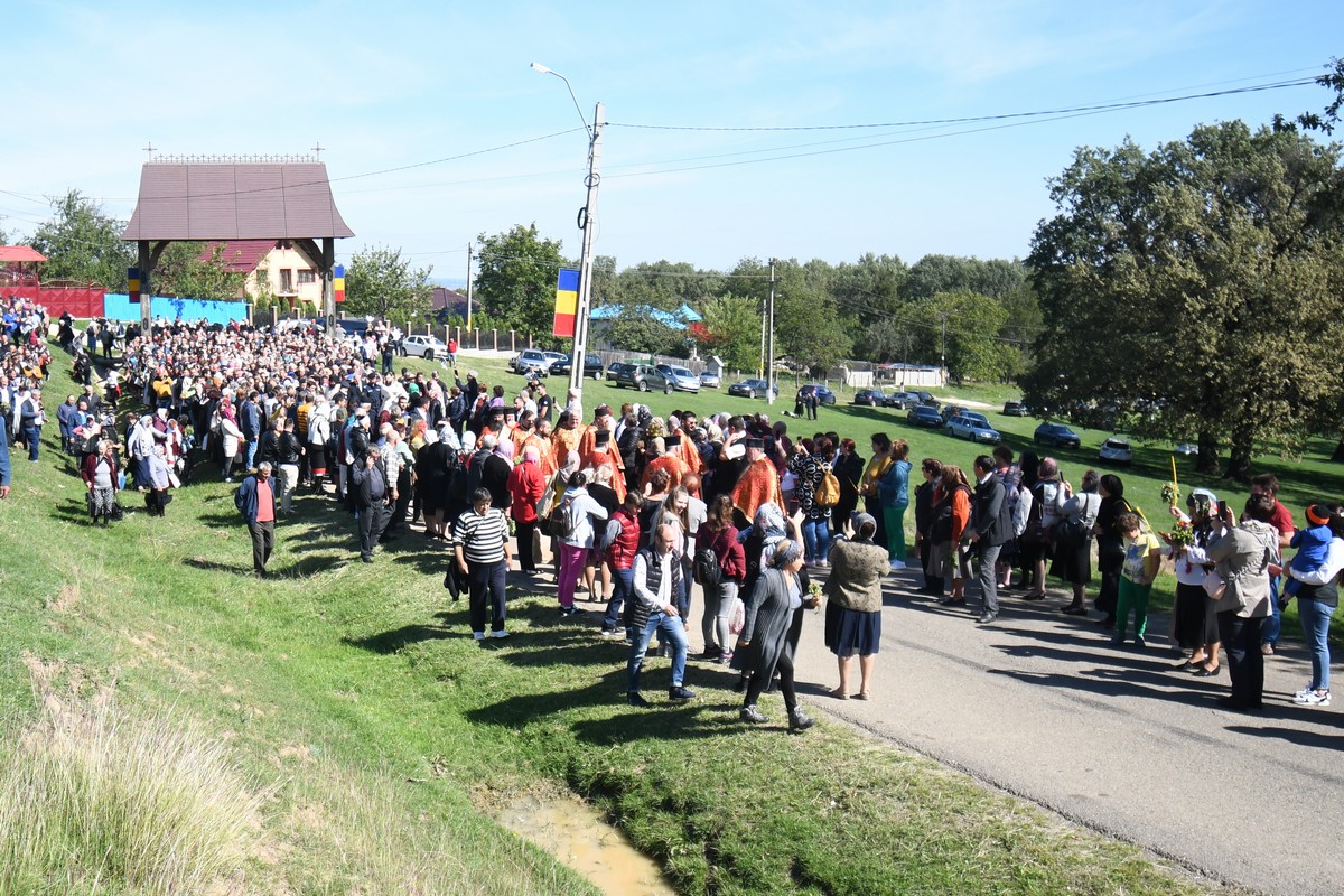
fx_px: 1120
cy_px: 448
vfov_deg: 43.6
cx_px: 672
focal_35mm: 30
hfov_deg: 61.9
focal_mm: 20
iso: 500
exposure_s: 1/1250
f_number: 5.6
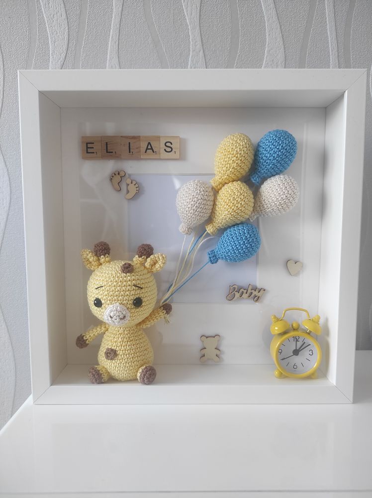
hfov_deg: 54.8
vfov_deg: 69.4
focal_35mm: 25
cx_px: 186
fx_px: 359
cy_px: 249
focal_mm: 5.43
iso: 427
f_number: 1.89
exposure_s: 1/50
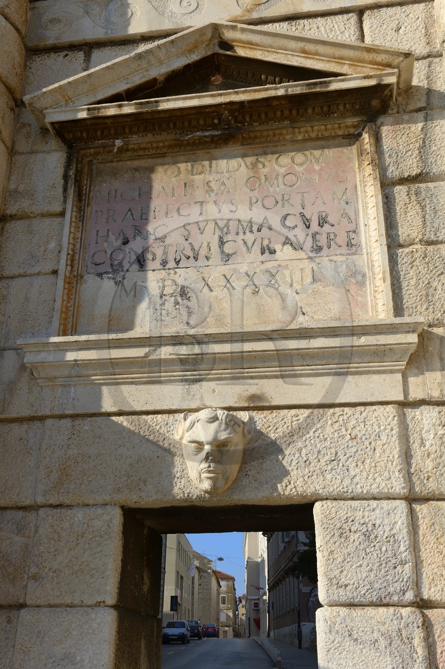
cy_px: 334
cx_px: 222
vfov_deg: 53.2
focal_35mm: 36
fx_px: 669
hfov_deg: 36.8
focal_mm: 36
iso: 200
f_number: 13
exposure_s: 1/250
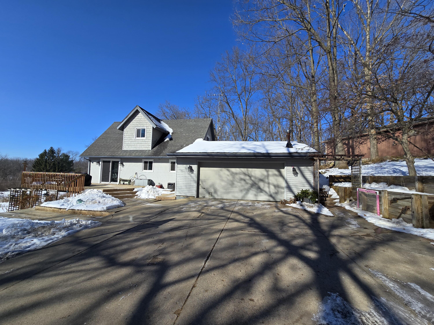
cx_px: 217
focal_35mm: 13
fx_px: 163
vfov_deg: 89.9
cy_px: 162
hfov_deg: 106.2
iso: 50
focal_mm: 2.2
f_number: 2.2
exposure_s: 1/2797
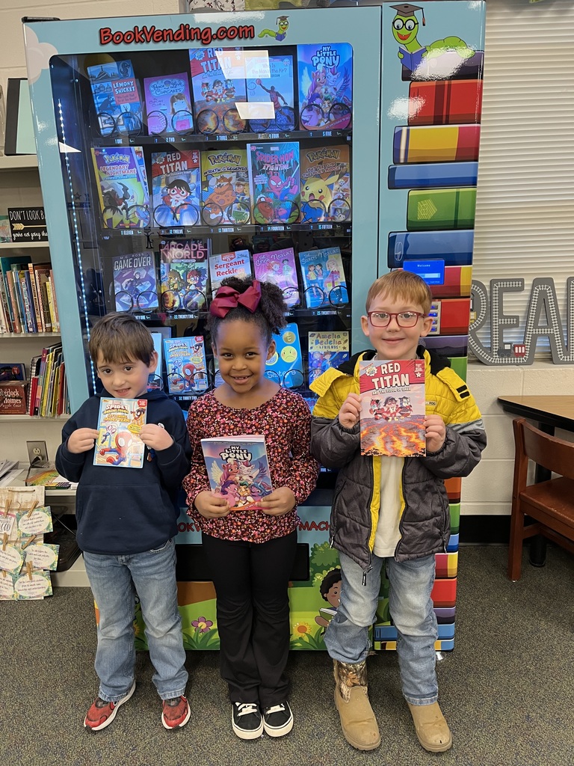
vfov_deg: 67.3
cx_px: 287
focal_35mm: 26
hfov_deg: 53.1
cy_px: 383
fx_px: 575
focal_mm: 5.1
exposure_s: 1/60
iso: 125
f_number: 1.6
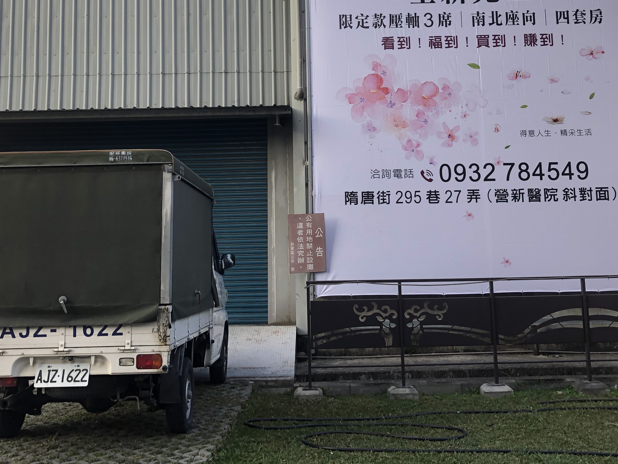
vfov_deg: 31.5
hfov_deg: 42.1
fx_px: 803
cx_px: 318
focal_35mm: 45
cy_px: 105
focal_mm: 3.99
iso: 20
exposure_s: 1/162
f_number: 1.8
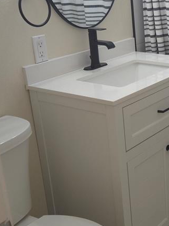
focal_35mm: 64
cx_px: 174
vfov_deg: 30.2
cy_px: 127
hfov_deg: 22.0
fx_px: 417
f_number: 1.8
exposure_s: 1/60
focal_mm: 5.4
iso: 100
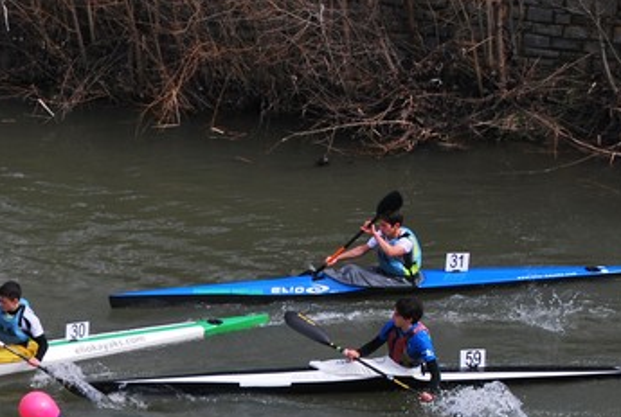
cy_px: 407
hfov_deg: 10.6
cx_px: -18
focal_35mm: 191
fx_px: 3306
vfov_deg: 7.2
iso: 100
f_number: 5.6
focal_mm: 55
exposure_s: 1/320
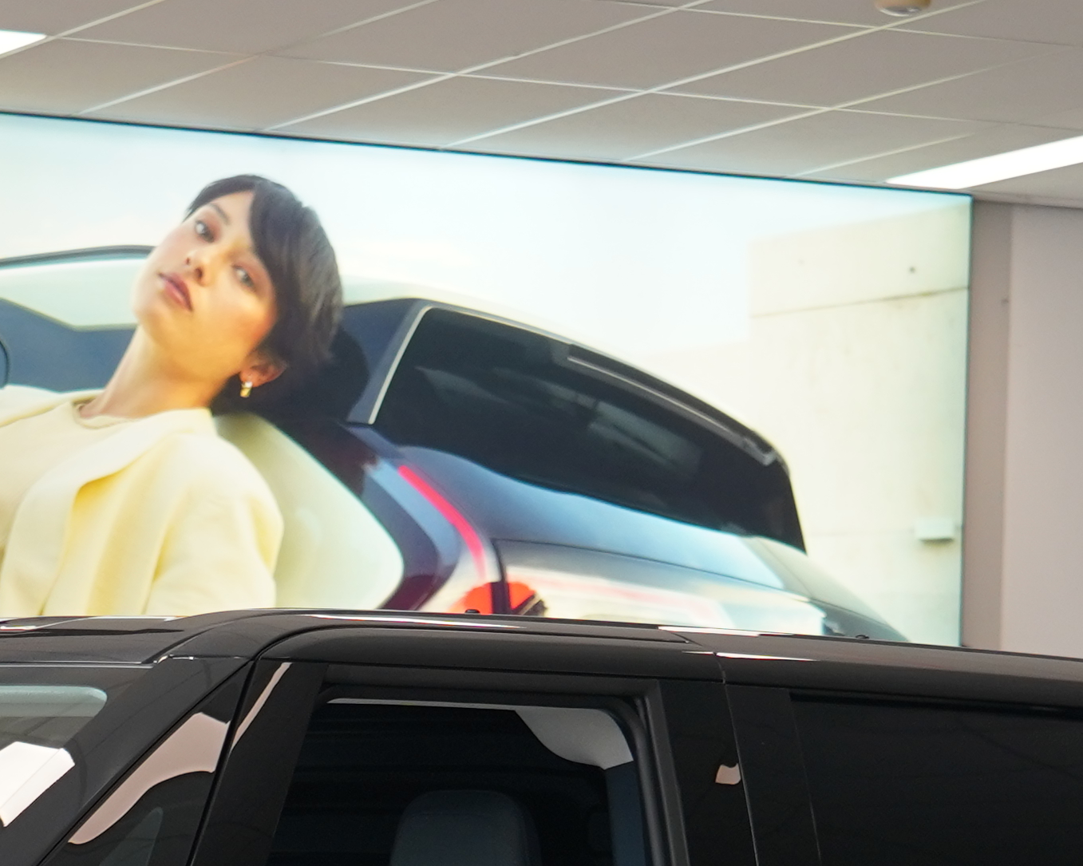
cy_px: 1324
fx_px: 5320
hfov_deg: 11.5
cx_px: 85
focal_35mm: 166
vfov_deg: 9.1
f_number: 4
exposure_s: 1/60
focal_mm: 40
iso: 640
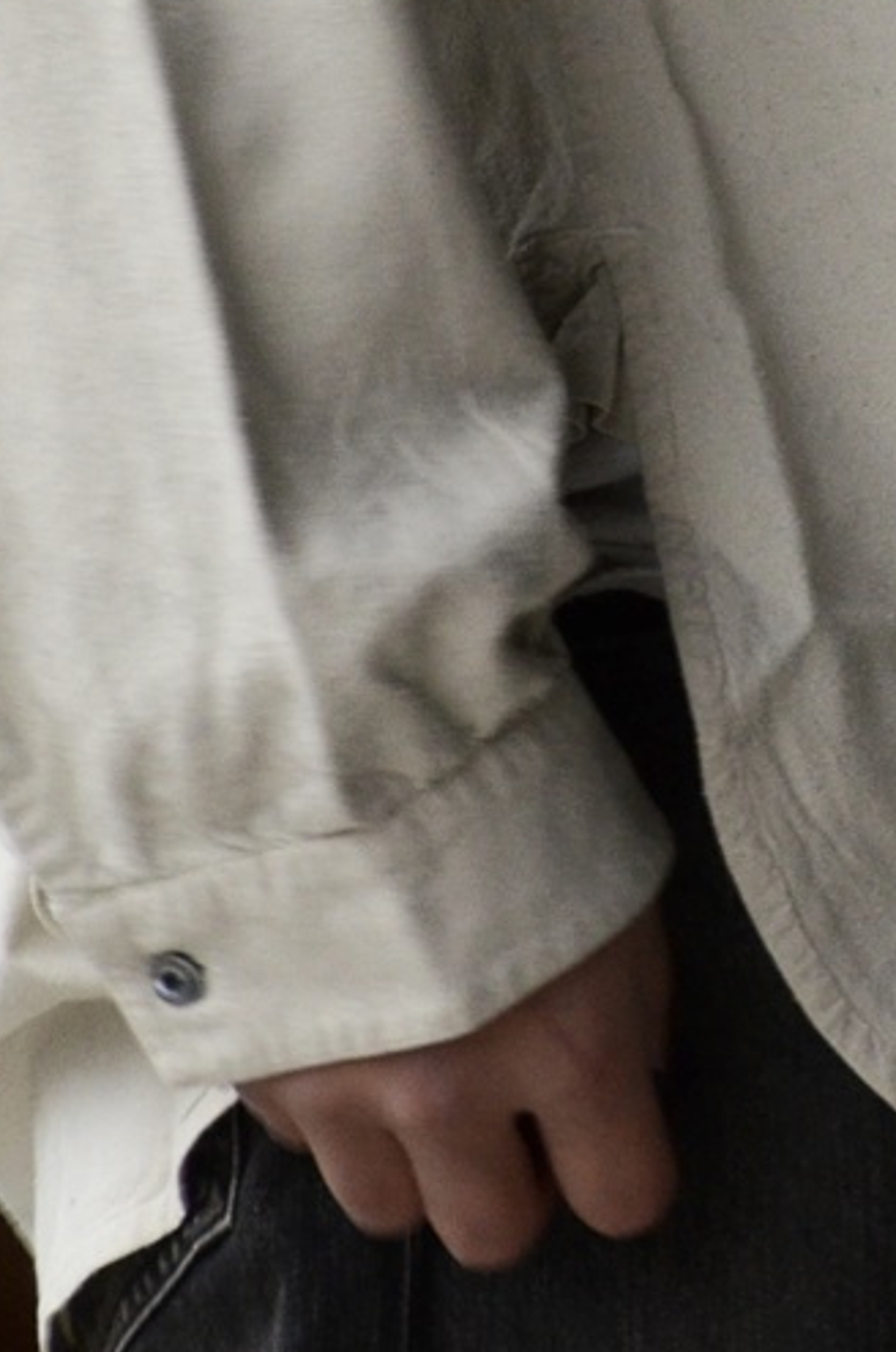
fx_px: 31735
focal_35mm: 847
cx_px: 716
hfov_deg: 1.6
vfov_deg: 2.4
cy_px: 359
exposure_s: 1/50
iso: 1250
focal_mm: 185
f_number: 6.3
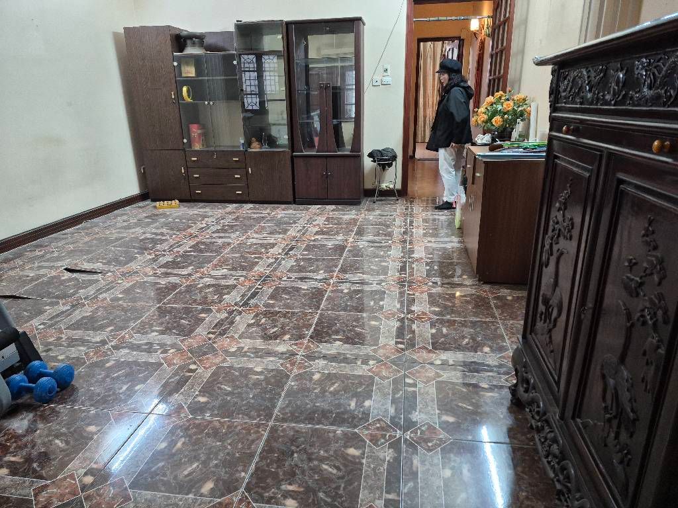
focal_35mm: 23
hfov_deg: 73.9
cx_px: 339
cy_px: 254
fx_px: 450
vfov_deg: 58.9
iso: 640
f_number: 1.8
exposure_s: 1/100
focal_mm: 5.4
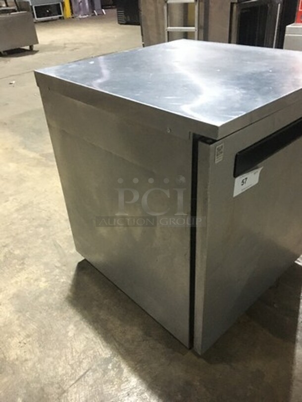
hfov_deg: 48.2
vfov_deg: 61.7
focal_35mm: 29
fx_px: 337
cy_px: 201
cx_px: 151
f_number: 2.2
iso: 320
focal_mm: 4.15
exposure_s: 1/15
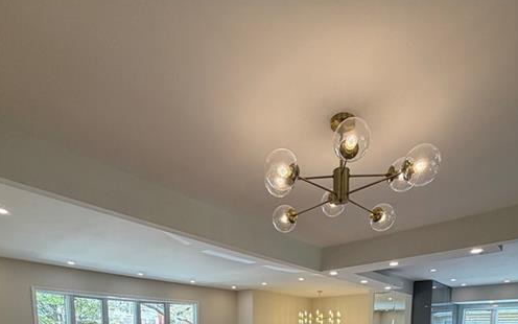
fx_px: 325
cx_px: 281
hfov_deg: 77.0
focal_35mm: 23
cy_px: 374
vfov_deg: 40.3
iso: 160
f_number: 2.2
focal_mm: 2.22
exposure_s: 1/120
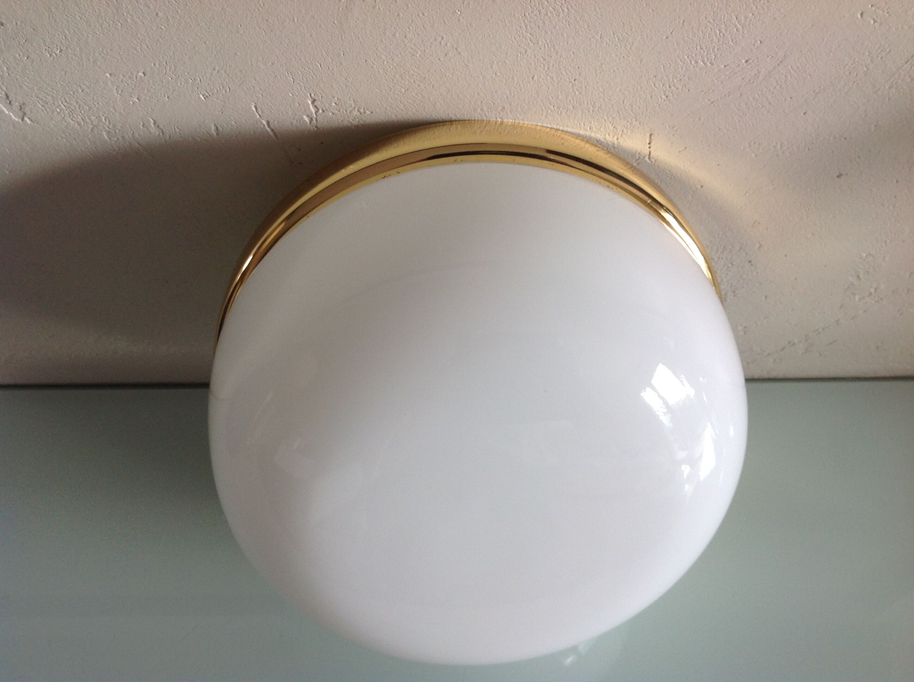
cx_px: 457
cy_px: 341
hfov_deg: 52.7
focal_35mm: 35
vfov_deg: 40.6
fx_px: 923
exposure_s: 1/60
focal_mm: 4.28
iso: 64
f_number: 2.4
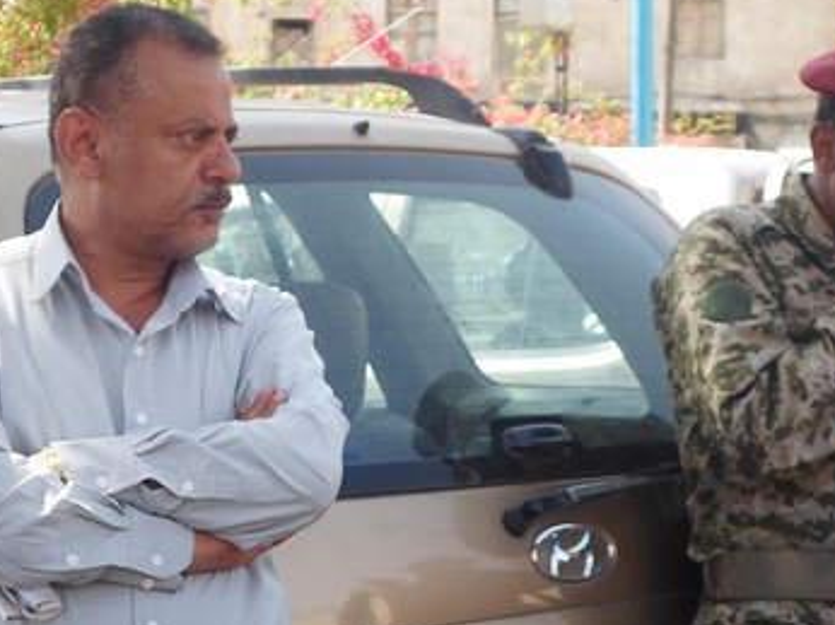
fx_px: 2989
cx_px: 369
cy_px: 408
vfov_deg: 11.9
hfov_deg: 15.9
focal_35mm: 124
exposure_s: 1/125
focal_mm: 12
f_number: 4.1
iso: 80
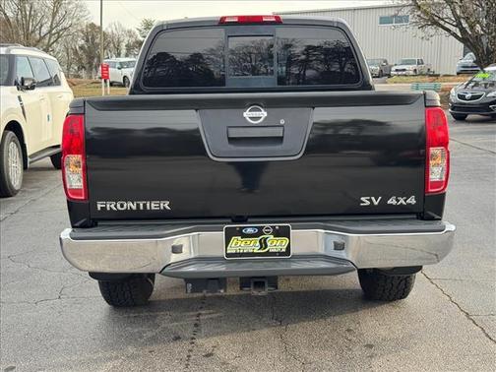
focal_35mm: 48
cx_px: 248
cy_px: 186
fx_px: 688
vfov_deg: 30.3
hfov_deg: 39.7
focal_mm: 6.76
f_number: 1.78
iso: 64
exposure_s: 1/308
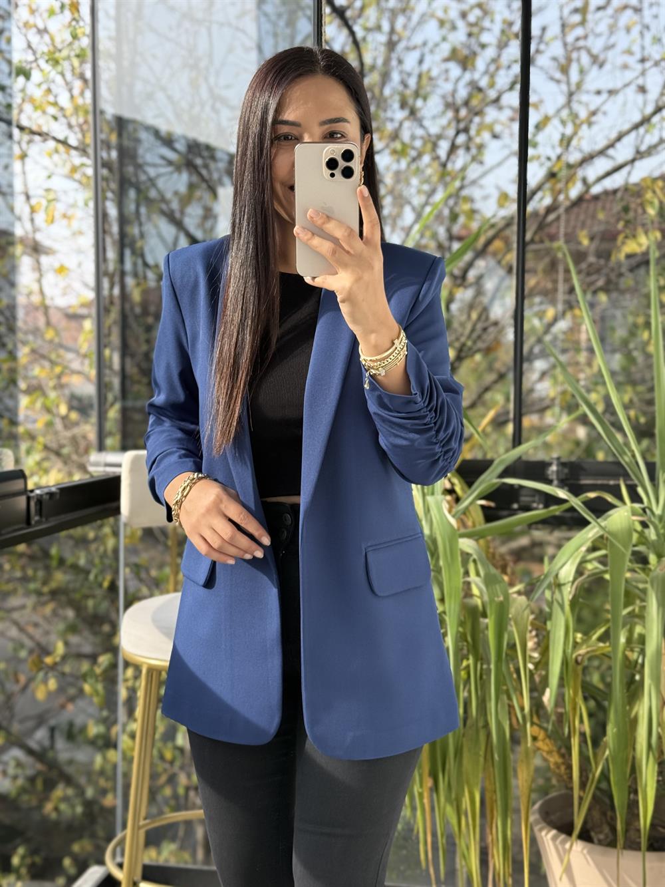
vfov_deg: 39.7
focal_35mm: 48
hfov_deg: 30.3
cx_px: 332
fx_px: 1229
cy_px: 444
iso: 80
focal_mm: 6.76
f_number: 1.78
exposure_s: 1/675
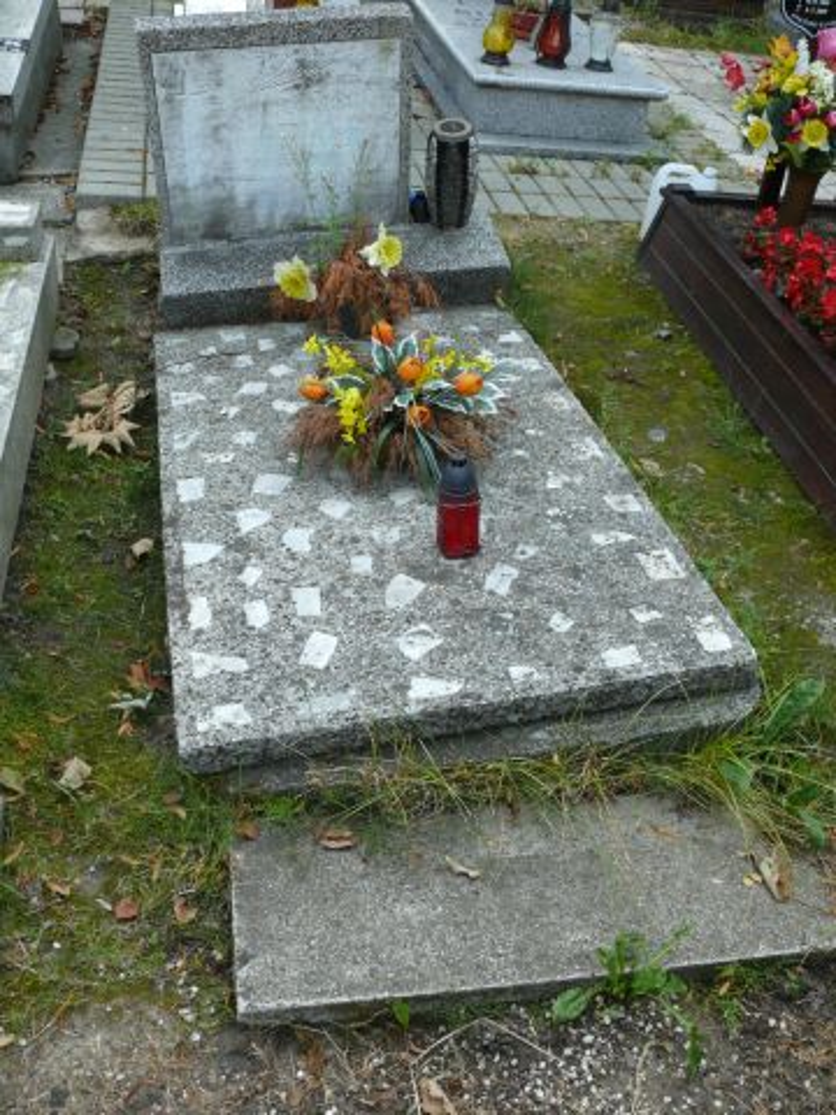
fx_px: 1127
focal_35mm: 35
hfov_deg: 40.7
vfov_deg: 52.6
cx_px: 418
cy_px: 558
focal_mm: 7.4
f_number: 4
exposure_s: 1/125
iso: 100
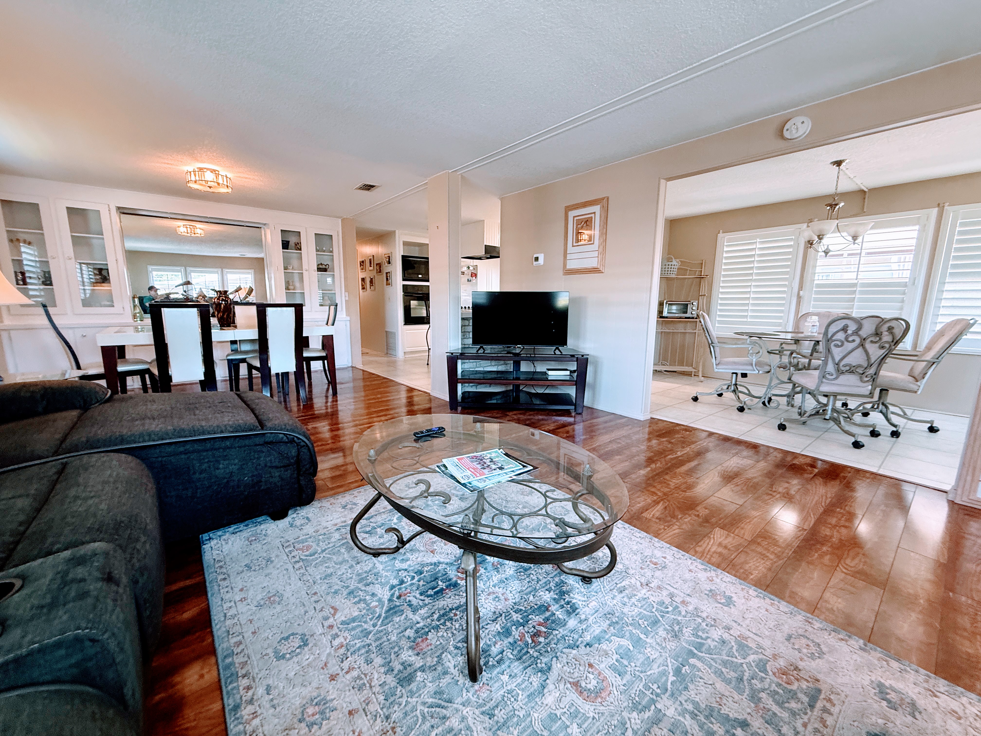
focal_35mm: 14
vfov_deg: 85.7
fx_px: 397
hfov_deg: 102.1
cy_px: 368
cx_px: 490
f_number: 2.2
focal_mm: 2.22
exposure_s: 1/60
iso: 200
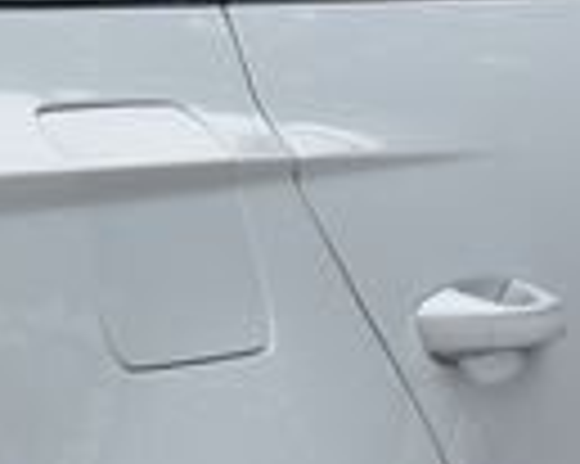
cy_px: 487
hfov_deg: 4.6
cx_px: -764
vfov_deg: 3.8
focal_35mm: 411
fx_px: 7050
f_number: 9
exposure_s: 1/400
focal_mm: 55
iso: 500
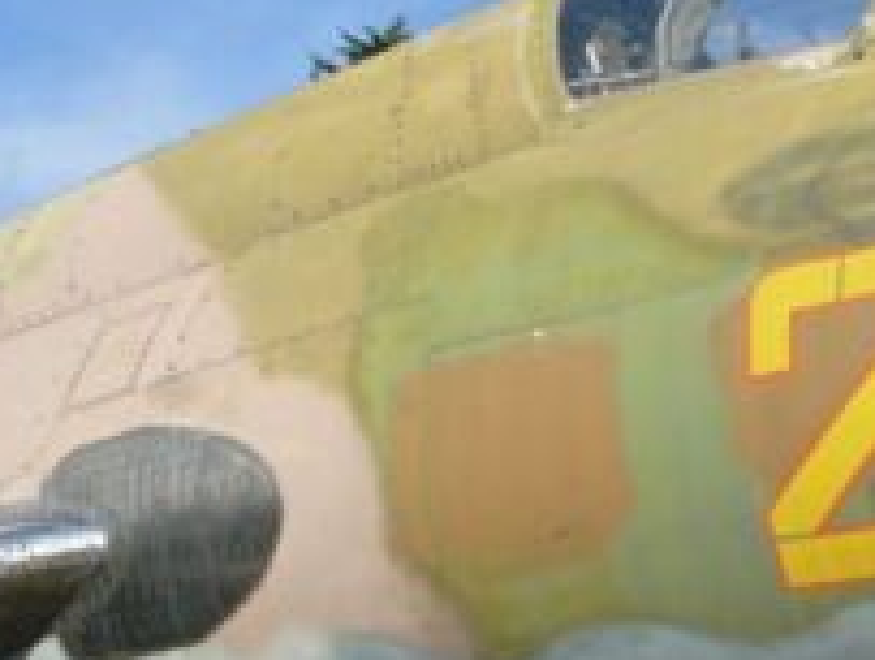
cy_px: 283
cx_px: 819
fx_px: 2178
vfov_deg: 17.2
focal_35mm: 86
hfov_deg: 22.1
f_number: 7.1
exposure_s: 1/400
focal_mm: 7.4
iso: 100
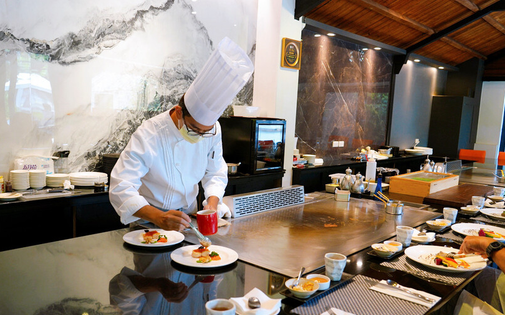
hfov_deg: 61.2
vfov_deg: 40.5
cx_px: 252
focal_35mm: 31
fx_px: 427
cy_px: 174
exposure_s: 1/40
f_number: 4.5
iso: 320
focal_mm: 29
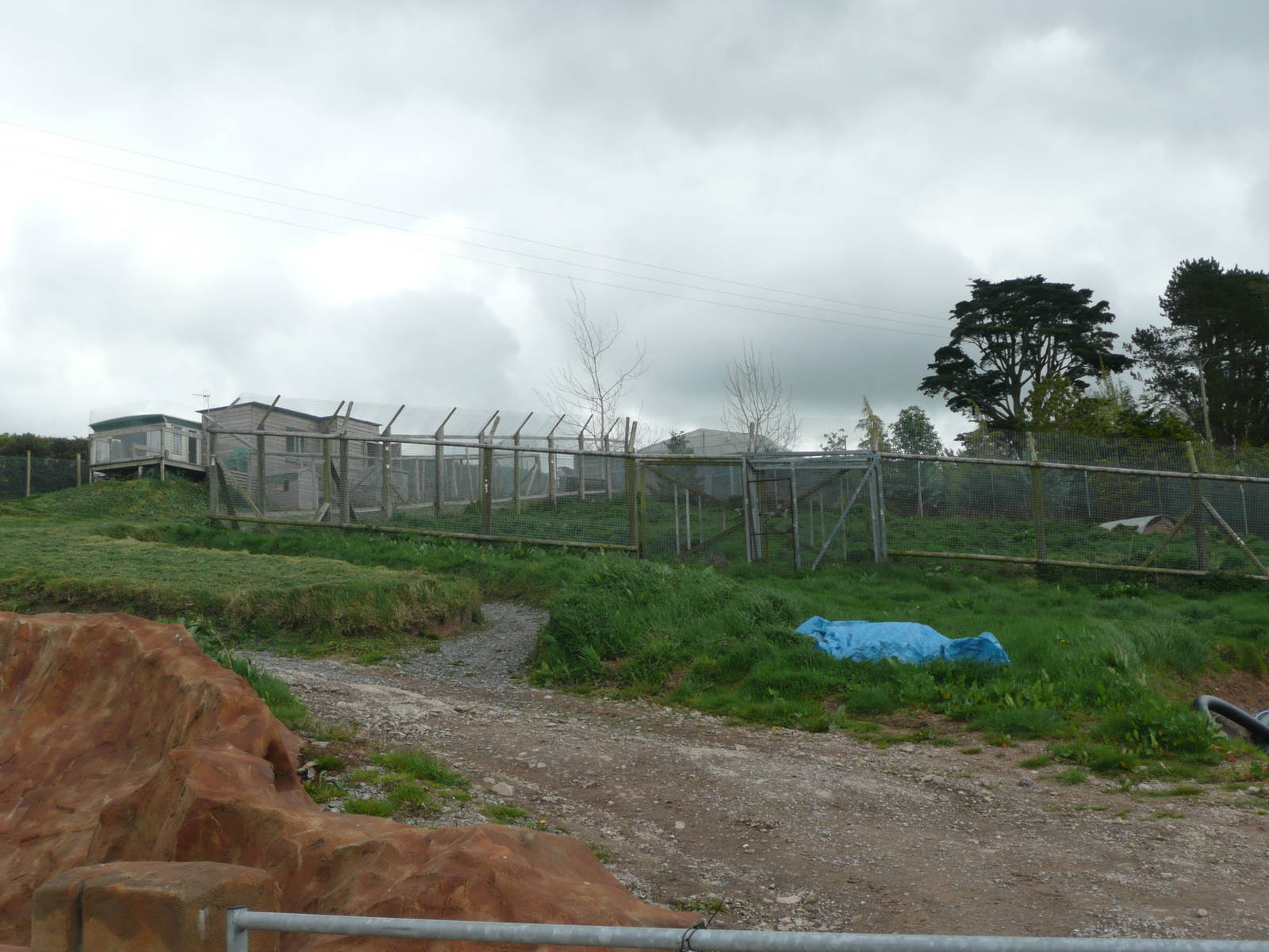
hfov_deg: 39.7
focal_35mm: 48
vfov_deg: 30.3
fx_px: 1760
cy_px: 476
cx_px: 634
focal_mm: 7.8
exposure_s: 1/640
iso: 100
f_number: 4.2
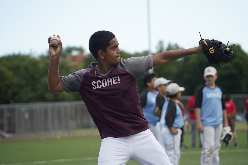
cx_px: 124
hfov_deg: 10.3
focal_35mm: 200
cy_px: 82
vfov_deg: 6.9
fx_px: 1378
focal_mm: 200
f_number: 5.6
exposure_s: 1/2000
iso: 1000
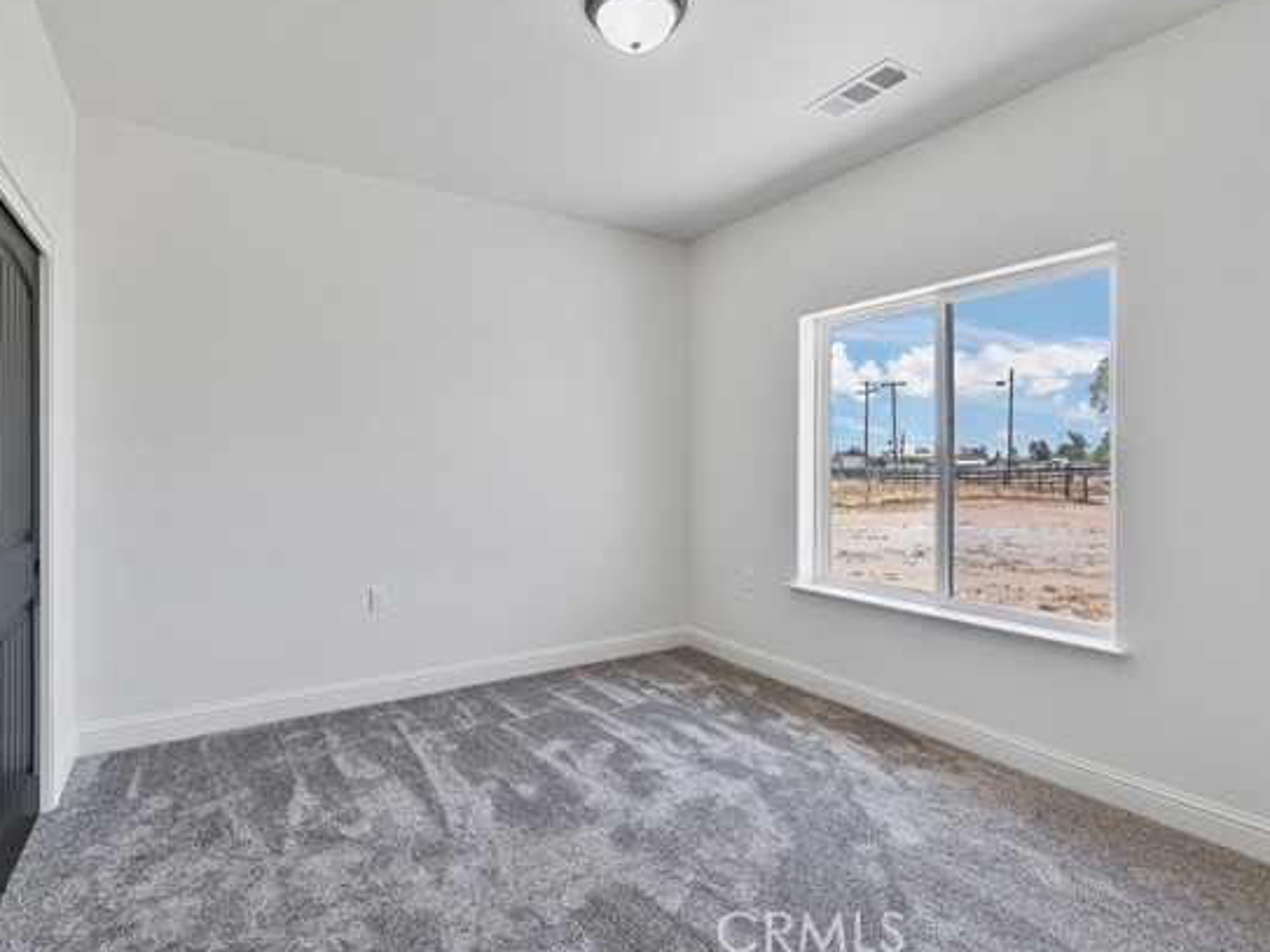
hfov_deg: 91.0
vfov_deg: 74.7
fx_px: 624
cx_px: 603
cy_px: 467
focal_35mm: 17
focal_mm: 10
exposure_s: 1/50
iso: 640
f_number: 8
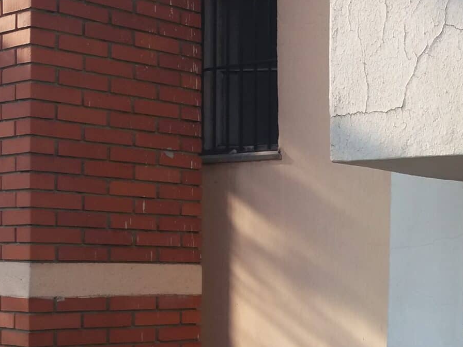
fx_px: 1070
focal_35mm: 80
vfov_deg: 18.2
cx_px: 483
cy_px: 304
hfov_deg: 23.2
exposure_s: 1/473
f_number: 1.9
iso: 64
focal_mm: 3.7
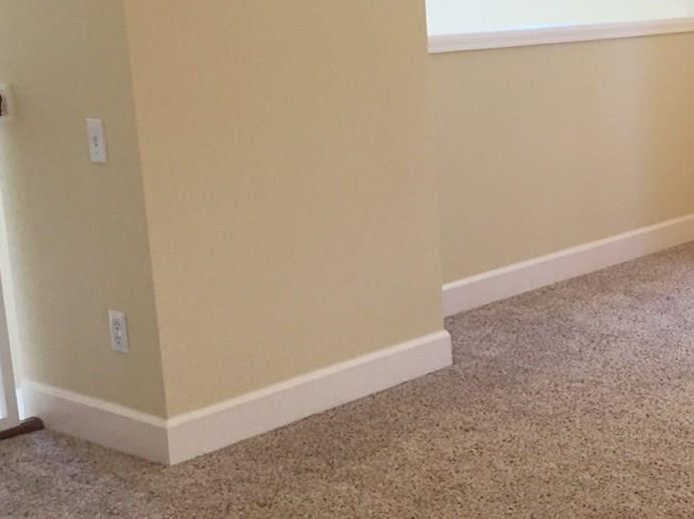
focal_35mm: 67
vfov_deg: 21.9
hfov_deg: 26.8
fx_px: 1343
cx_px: 746
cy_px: 279
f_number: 2.2
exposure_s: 1/30
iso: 50
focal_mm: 4.15
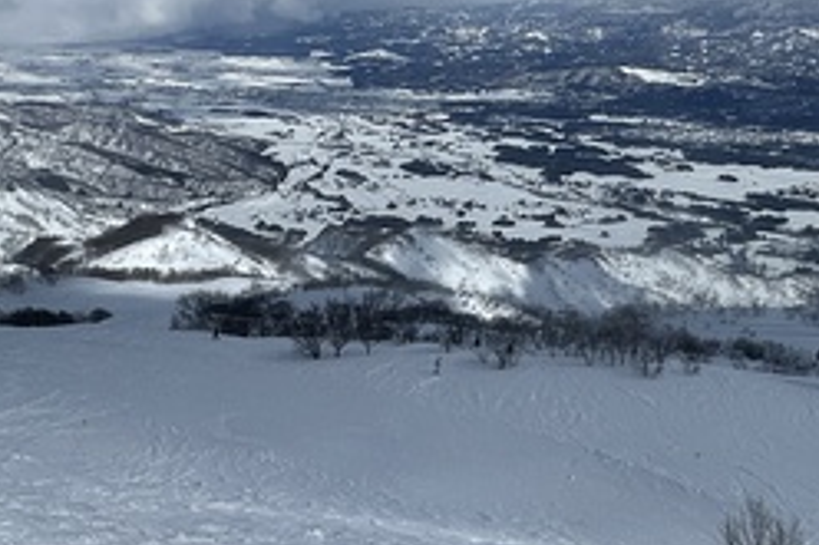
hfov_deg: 42.7
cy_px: 205
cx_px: 373
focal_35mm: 46
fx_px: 1046
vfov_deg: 29.1
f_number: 2.2
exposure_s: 1/7813
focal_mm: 2.22
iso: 40
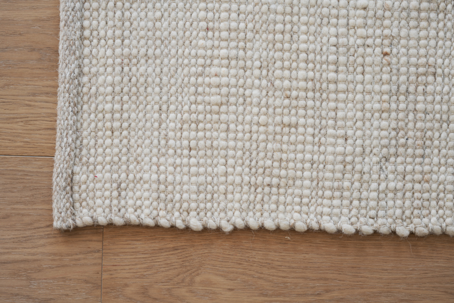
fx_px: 1072
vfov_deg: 16.1
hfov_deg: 23.9
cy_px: 152
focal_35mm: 85
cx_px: 227
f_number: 3.5
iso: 160
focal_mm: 85
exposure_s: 1/125
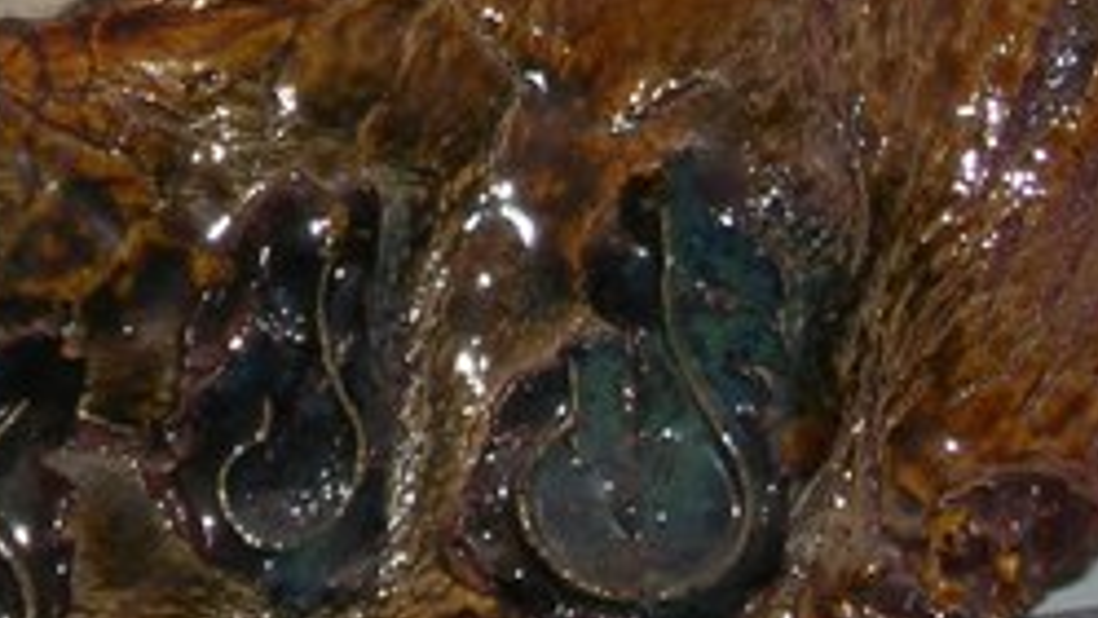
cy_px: -278
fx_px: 5095
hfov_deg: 12.2
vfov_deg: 6.8
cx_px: 216
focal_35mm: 175
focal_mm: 8.4
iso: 50
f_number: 3.3
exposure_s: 1/60.1
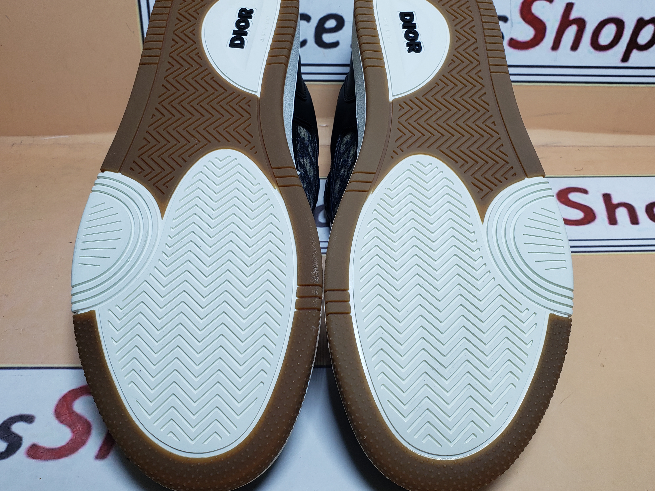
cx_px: 332
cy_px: 232
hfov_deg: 56.8
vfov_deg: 44.1
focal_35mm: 32
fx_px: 606
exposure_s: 1/333
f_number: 2.4
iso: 50
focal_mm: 4.3
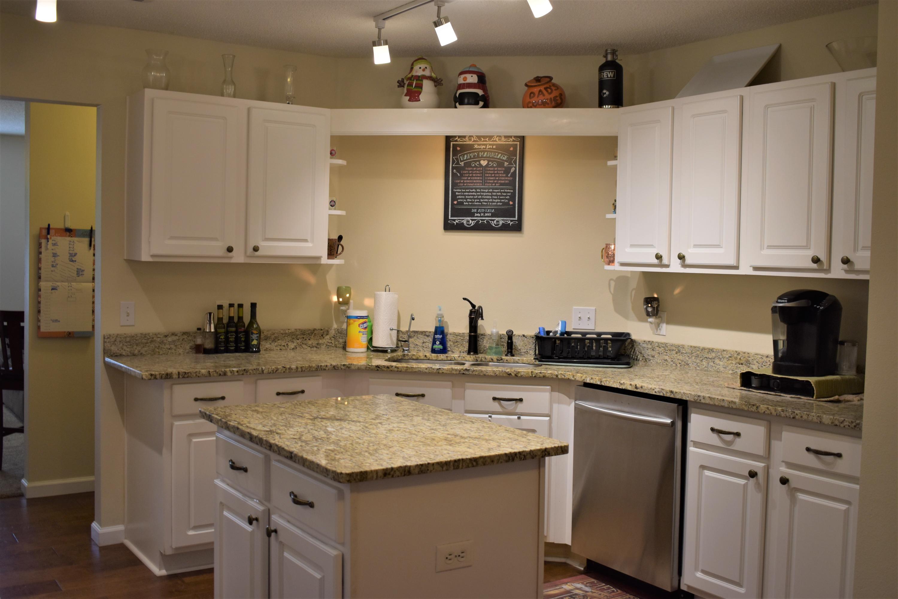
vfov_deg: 36.9
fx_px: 898
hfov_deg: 53.1
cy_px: 300
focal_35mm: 36
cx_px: 449
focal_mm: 24
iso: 400
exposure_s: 1/50
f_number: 4
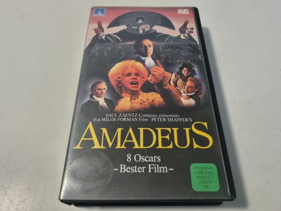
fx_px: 211
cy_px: 106
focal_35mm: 26
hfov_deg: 67.3
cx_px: 140
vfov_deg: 53.1
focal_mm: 5.4
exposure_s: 1/50
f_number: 1.8
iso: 320
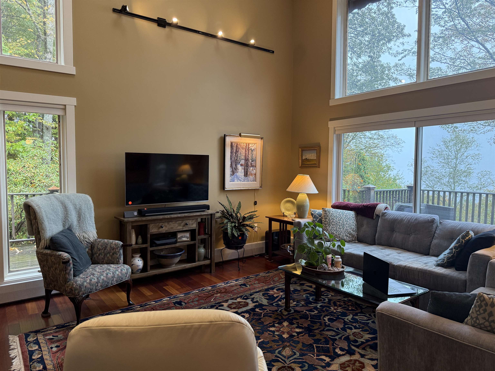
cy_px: 186
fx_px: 343
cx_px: 248
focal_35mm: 24
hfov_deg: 71.6
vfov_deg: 56.8
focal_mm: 6.76
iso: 320
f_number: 1.78
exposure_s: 1/120
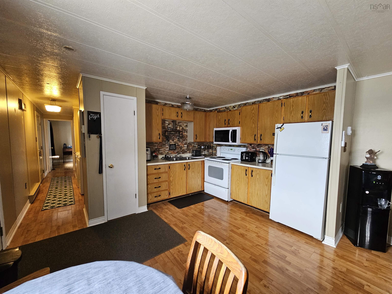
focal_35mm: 13
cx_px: 196
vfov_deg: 89.9
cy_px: 147
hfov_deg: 106.2
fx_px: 147
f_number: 2.2
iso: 320
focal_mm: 2.2
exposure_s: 1/77.4
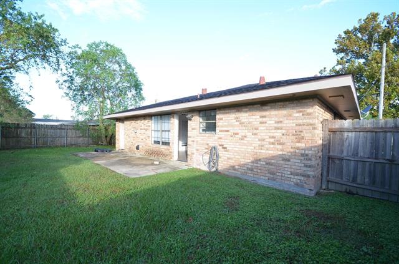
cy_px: 132
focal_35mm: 15
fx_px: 166
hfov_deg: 100.5
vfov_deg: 77.0
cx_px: 200
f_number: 5.6
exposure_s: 1/125
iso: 200
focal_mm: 10
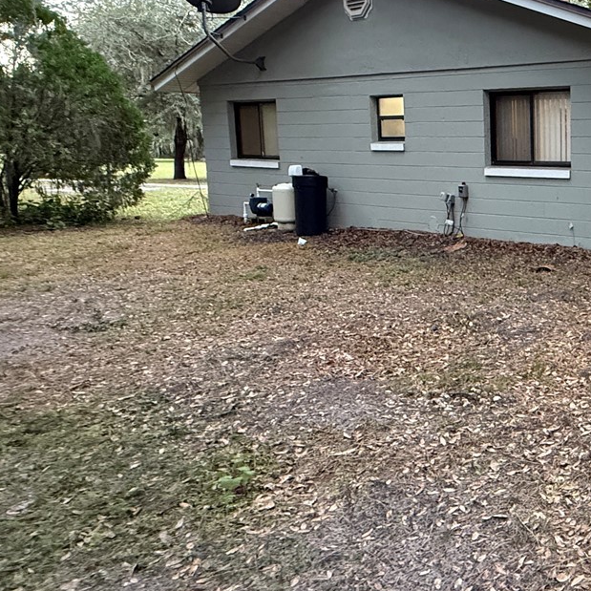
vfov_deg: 50.6
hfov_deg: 40.3
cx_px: 665
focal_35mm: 32
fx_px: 618
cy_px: 223
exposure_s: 1/60
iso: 640
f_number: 2.2
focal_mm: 2.22
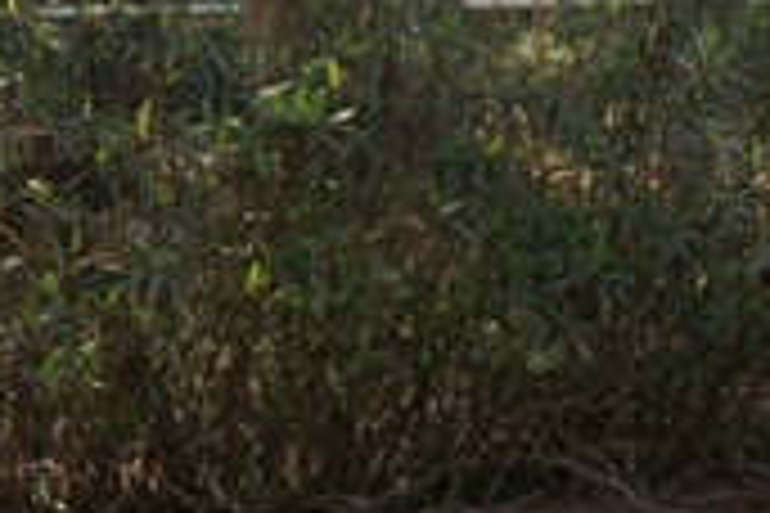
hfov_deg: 11.7
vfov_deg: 8.1
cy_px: 601
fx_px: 3593
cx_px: 1121
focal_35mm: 168
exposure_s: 1/160
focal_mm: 32
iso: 100
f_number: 5
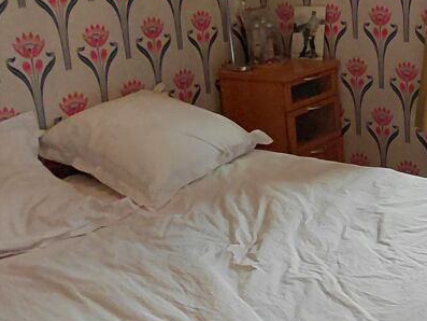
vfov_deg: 25.2
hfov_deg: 31.5
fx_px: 716
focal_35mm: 58
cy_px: 157
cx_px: 394
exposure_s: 1/50
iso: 80
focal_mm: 1.64
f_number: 2.2
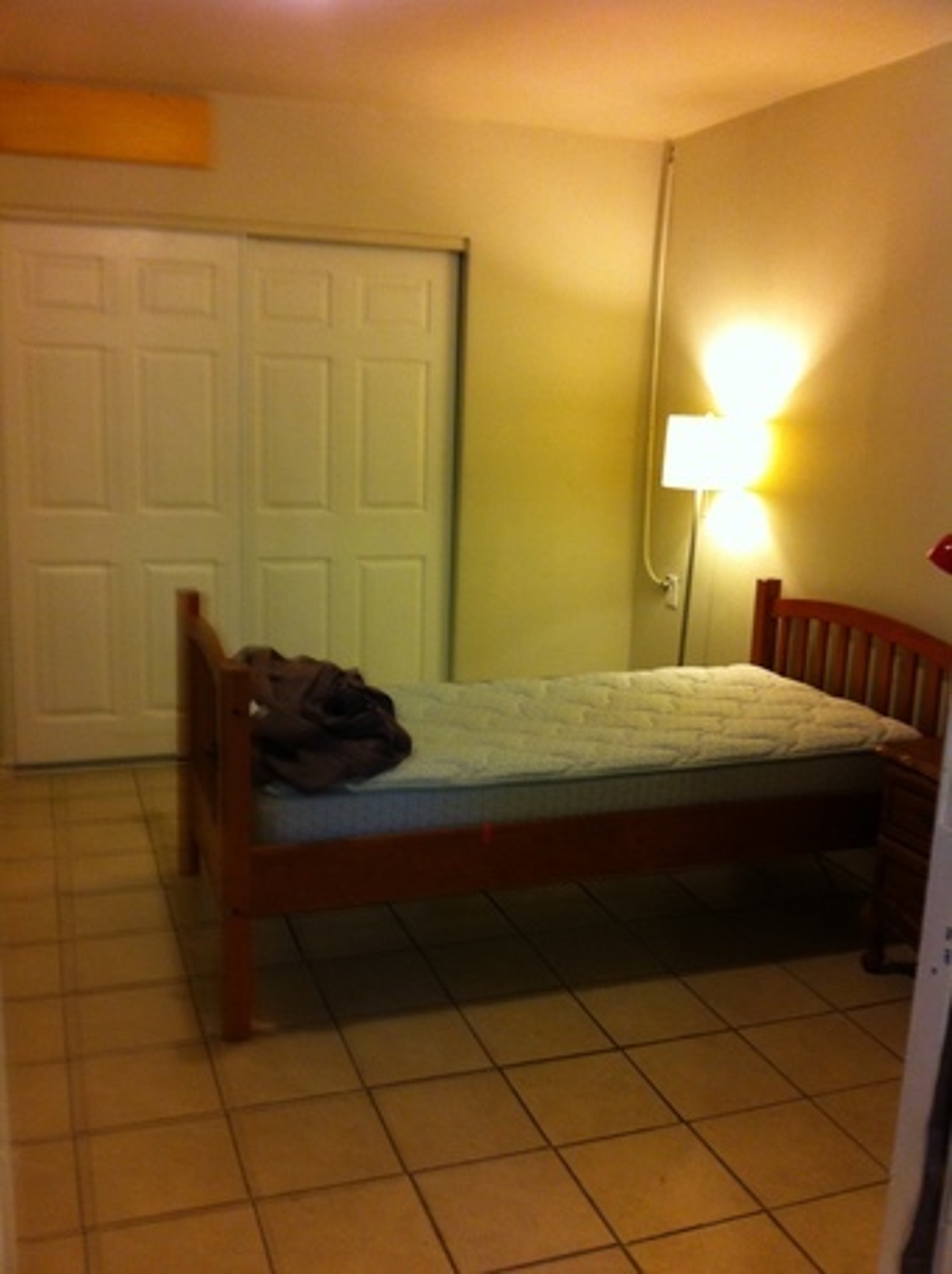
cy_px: 637
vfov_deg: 52.7
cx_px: 476
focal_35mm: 35
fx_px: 1286
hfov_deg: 40.6
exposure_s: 1/15
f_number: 2.8
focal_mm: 3.85
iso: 160
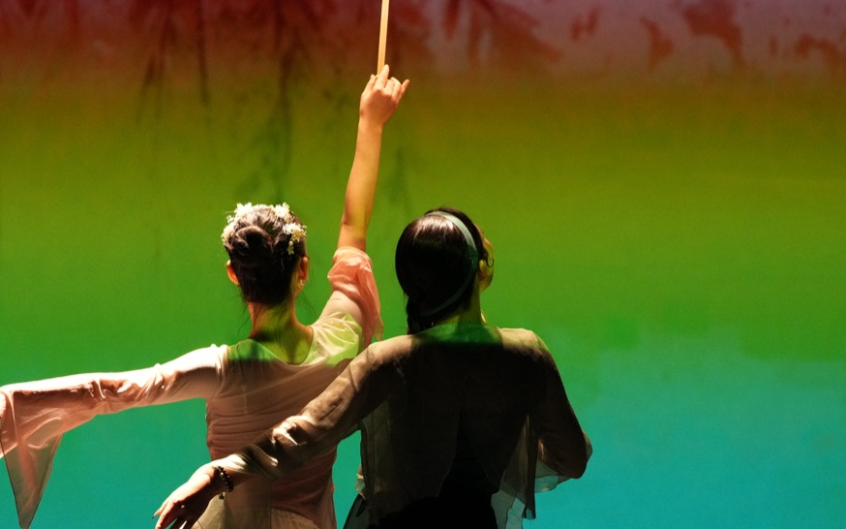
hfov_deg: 10.3
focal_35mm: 204
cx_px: 472
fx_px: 4703
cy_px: 207
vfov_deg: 6.4
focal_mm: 125
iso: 5000
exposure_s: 1/500
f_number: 2.8
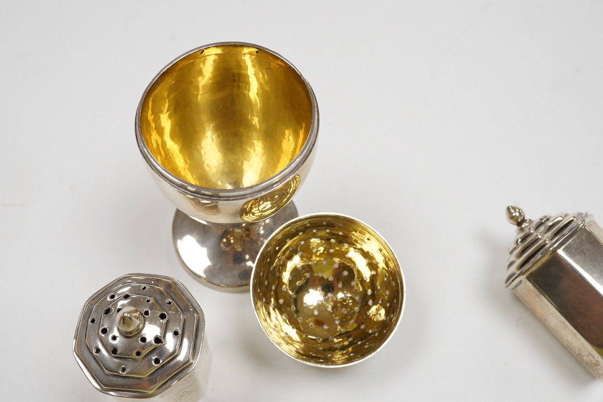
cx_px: 302
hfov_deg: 43.6
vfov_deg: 29.9
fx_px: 754
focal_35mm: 45
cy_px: 201
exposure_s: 1/160
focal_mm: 30
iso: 2500
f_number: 16
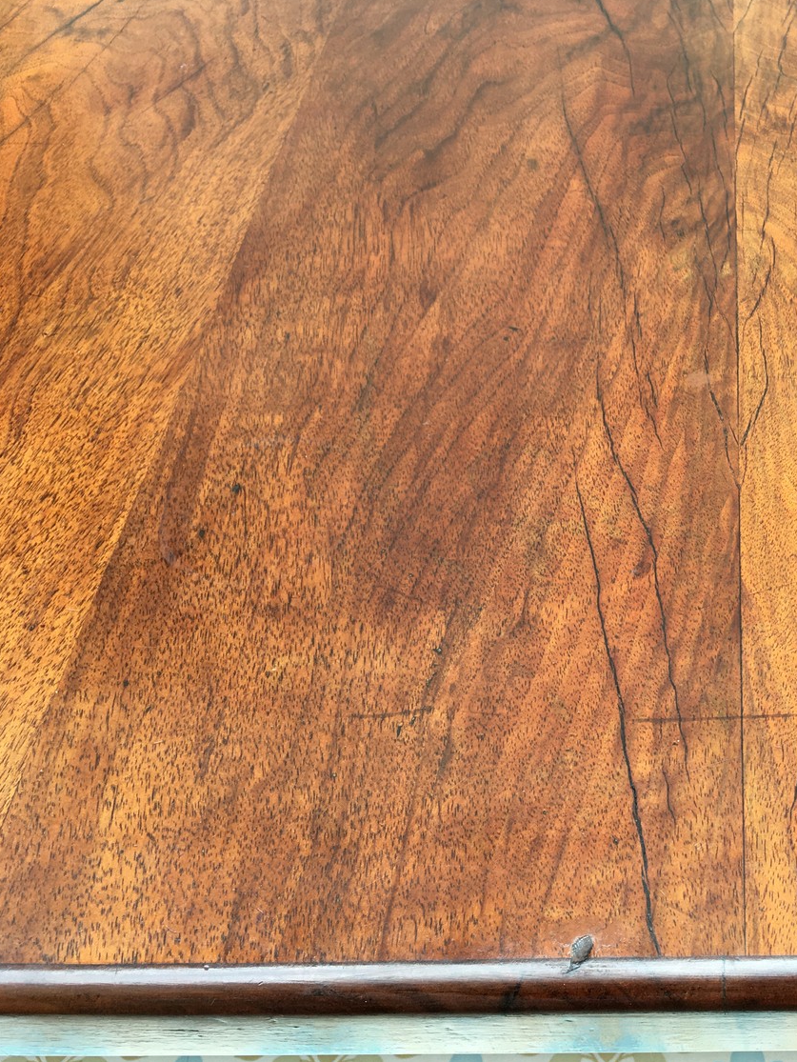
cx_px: 693
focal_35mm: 39
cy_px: 529
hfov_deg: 35.0
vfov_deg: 47.8
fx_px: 1197
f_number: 2.2
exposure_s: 1/100
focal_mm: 4.15
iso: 25
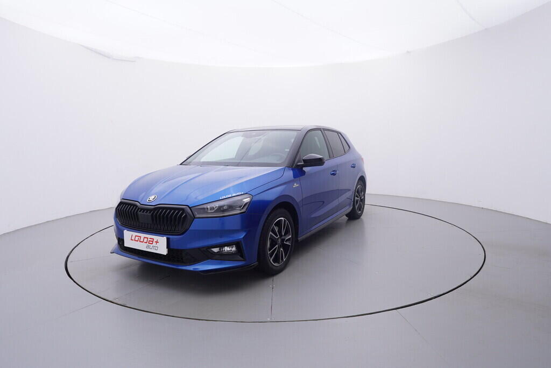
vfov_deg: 56.2
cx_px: 276
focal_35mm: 22
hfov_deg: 77.3
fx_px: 345
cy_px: 184
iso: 200
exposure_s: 1/80
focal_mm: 15
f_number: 5
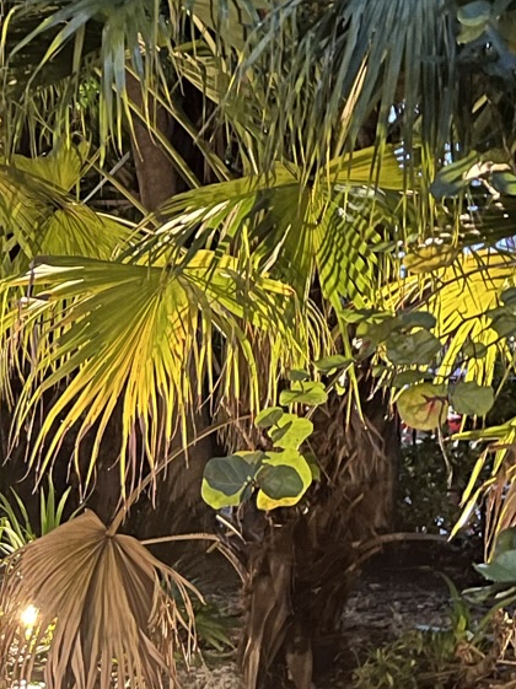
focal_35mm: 95
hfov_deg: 14.6
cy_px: 475
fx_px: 1890
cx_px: -217
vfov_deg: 20.6
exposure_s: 1/11
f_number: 1.6
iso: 640
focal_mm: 5.1
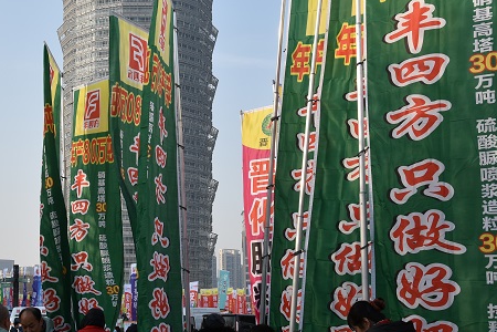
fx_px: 883
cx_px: 167
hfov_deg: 31.2
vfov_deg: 21.2
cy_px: 151
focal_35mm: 64
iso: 280
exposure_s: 1/500
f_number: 8
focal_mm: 24
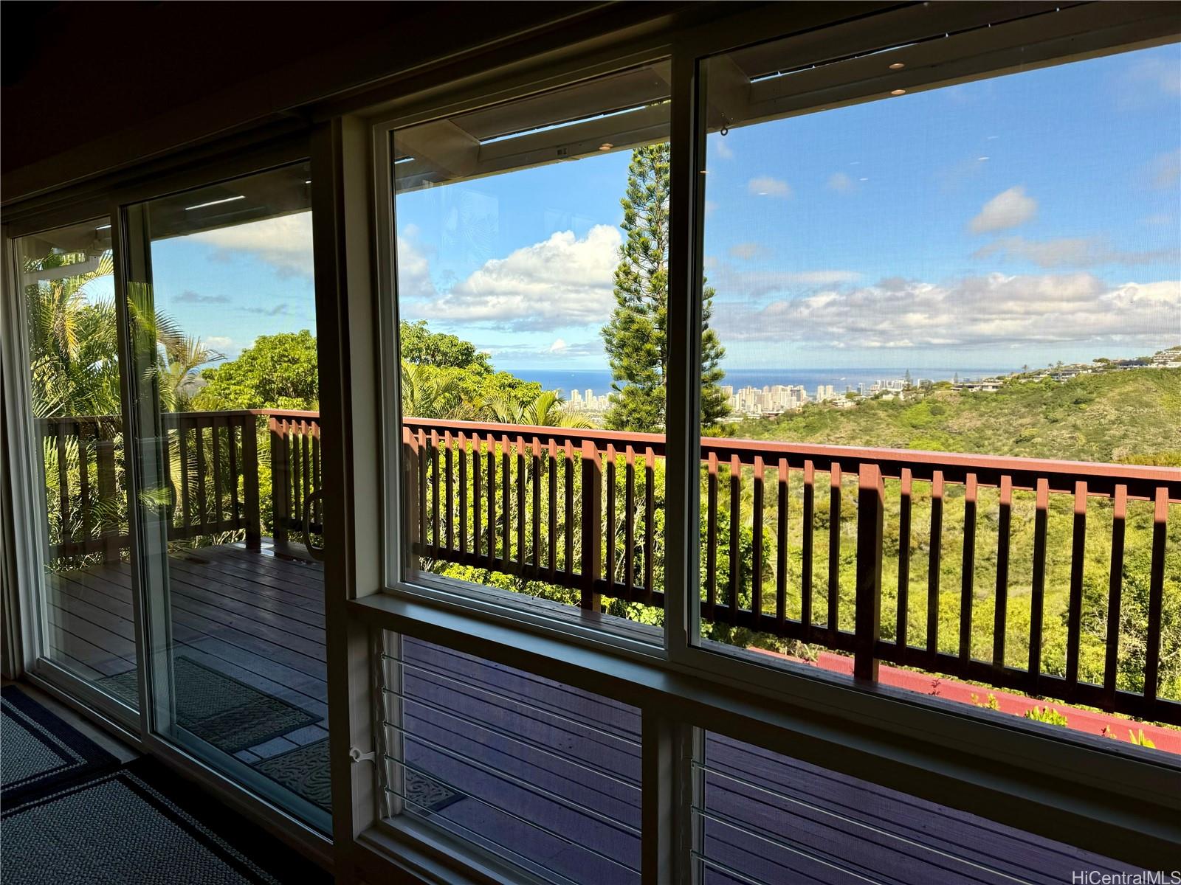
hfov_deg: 71.6
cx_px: 590
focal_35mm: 24
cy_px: 442
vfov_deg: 56.8
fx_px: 819
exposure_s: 1/1488
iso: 80
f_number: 1.78
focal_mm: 6.76
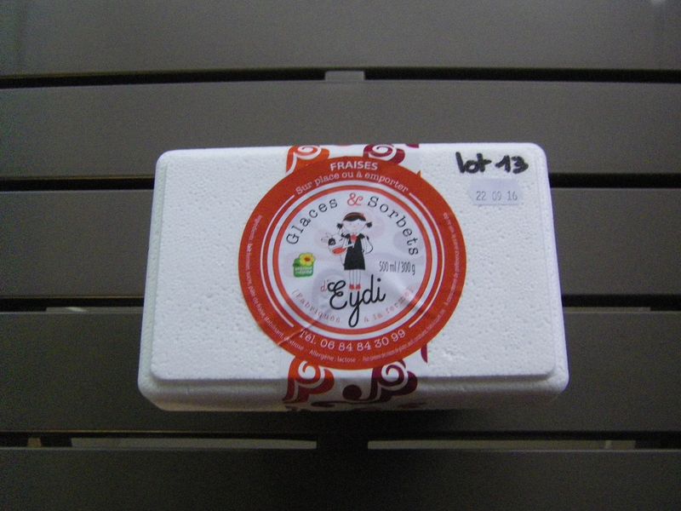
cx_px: 340
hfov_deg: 44.8
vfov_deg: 34.3
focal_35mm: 42
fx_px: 826
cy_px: 256
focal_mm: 6.9
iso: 800
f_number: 3.5
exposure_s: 1/25
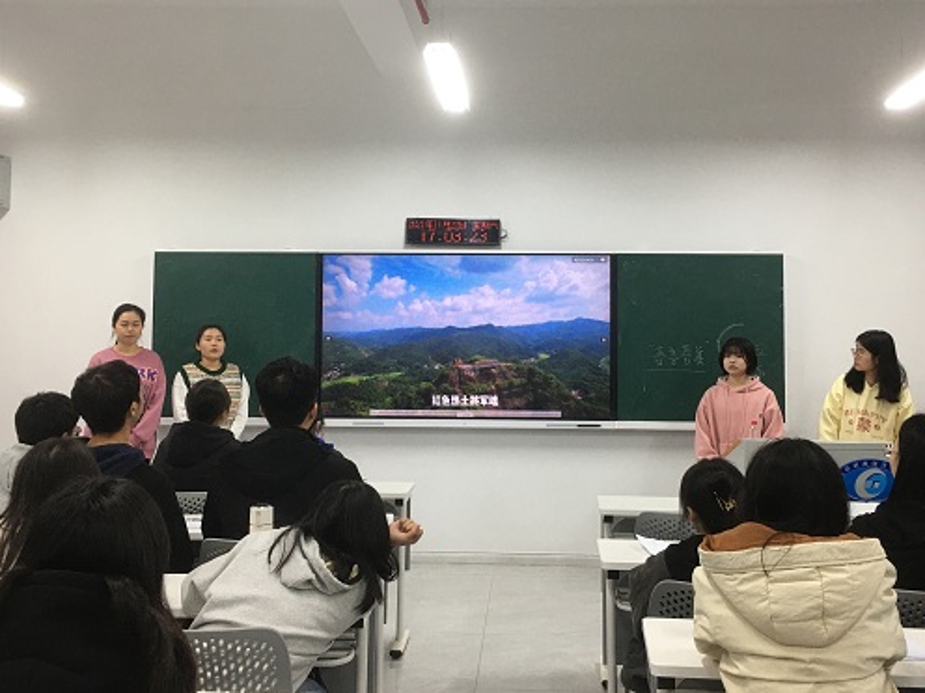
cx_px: 487
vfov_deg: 37.6
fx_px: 1015
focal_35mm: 38
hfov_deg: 49.0
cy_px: 288
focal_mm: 4.15
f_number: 2.2
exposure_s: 1/33
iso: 25
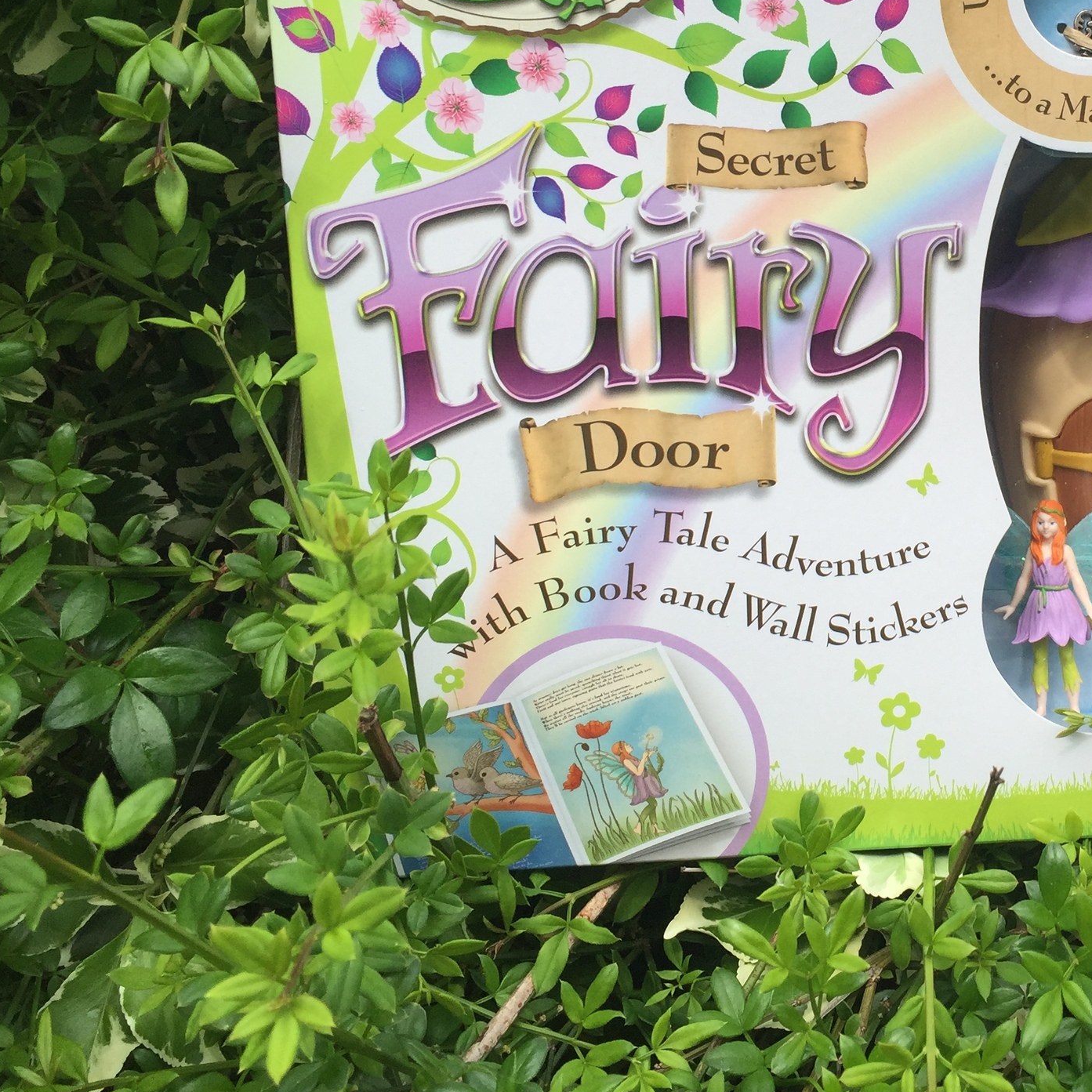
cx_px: 916
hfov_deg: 35.3
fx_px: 1642
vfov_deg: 36.4
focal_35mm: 46
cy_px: 364
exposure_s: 1/791
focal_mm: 4.15
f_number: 2.2
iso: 32
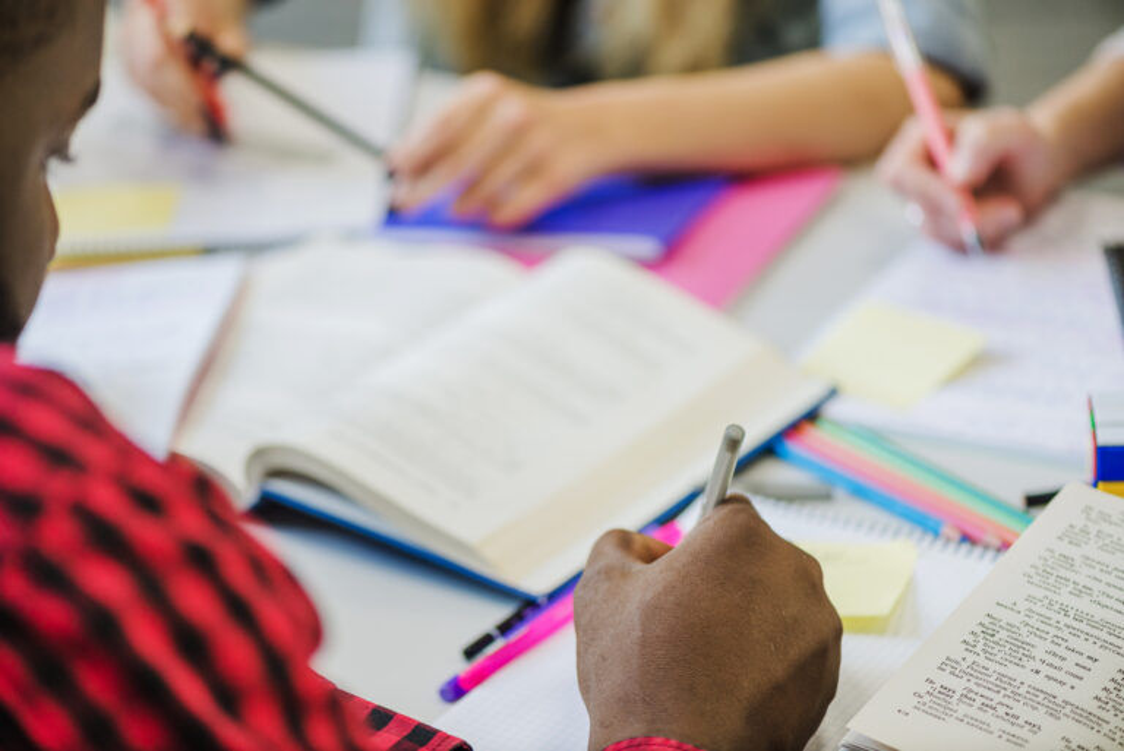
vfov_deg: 13.1
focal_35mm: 105
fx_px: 3280
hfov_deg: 19.4
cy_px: 376
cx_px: 562
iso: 640
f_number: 3.2
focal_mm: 105
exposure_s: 1/160
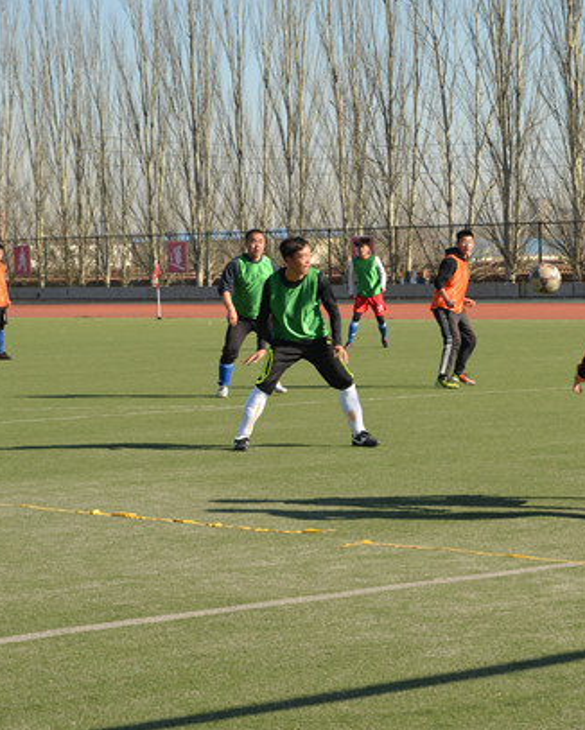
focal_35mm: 112
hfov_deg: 13.7
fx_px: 2422
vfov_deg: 17.1
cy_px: 369
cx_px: 437
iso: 100
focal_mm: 52
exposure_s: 1/200
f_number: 7.1
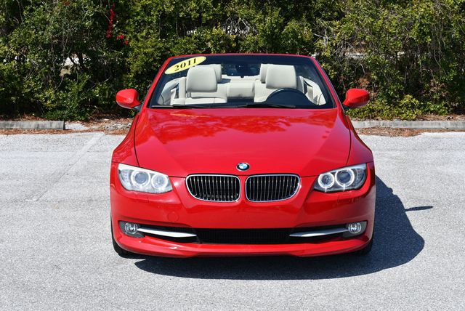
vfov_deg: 19.0
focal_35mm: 72
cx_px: 232
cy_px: 156
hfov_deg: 28.0
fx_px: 931
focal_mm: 36
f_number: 8
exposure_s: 1/250
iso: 100
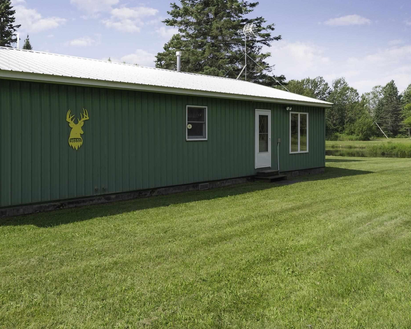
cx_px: 108
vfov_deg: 46.8
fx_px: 377
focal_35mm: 31
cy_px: 128
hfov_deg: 54.8
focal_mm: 13.4
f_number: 5.6
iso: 100
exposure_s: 1/250
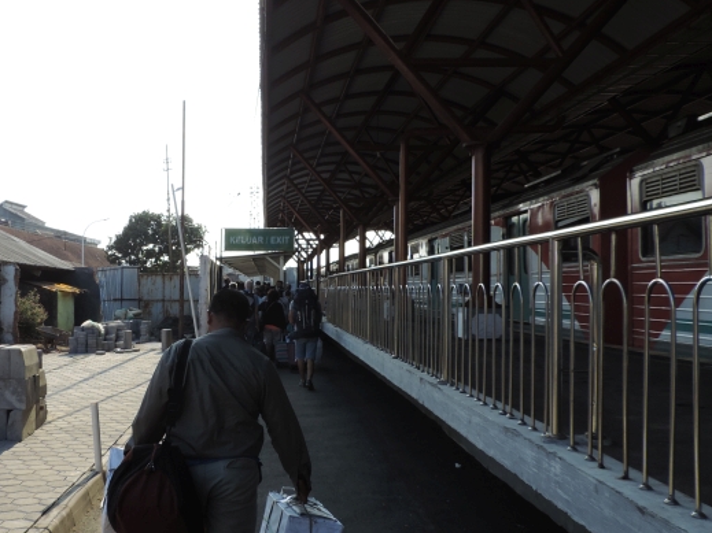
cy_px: 275
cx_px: 222
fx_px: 761
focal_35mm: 37
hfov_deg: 49.1
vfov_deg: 38.6
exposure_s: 1/500
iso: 80
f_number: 3
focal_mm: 4.3
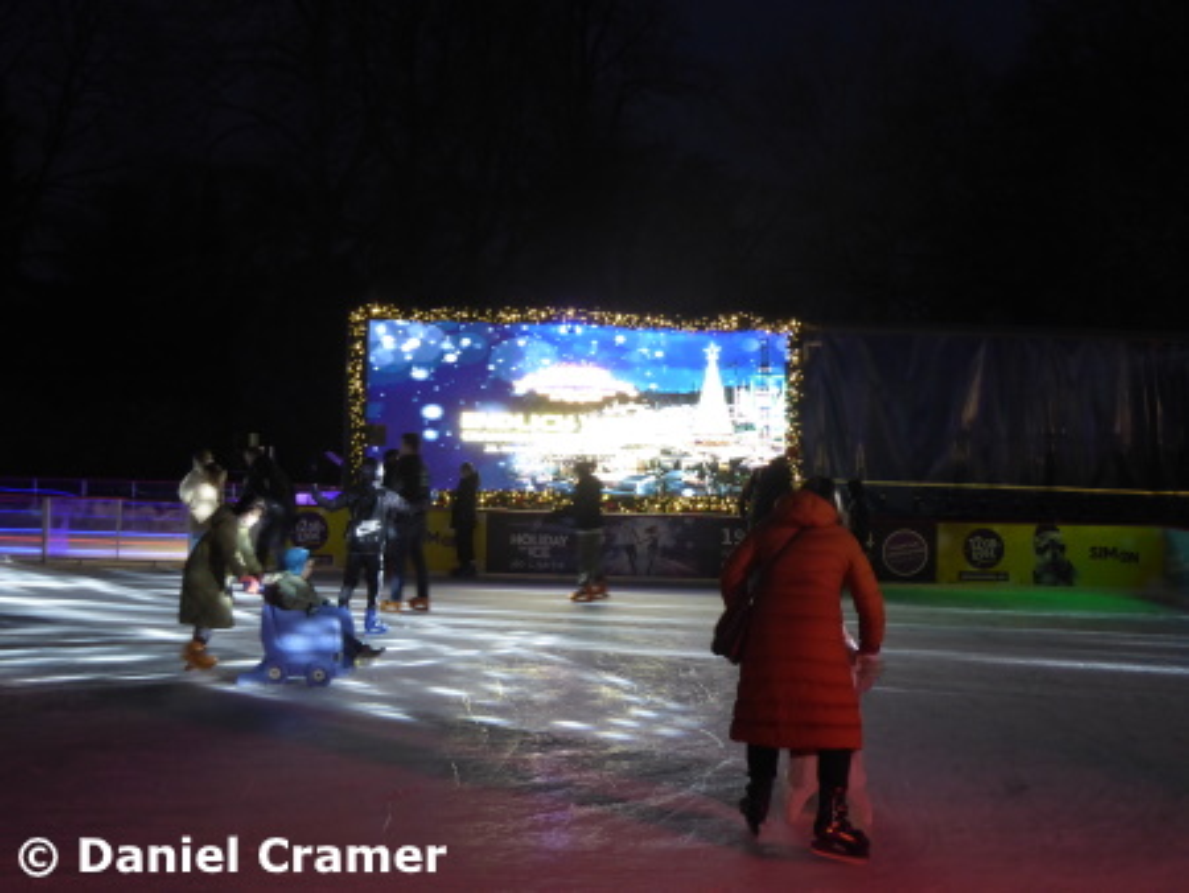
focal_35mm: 44
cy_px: 446
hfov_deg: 42.9
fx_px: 1512
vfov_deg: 32.9
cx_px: 594
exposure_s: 1/30
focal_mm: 7.8
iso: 400
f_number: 3.9
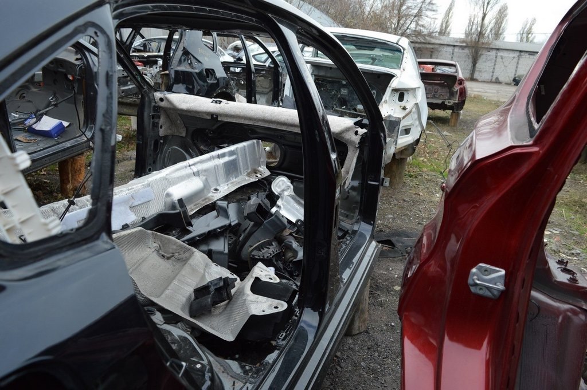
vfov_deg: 47.9
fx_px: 440
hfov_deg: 67.4
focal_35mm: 27
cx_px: 294
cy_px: 195
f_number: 5.6
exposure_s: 1/125
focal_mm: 18
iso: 160
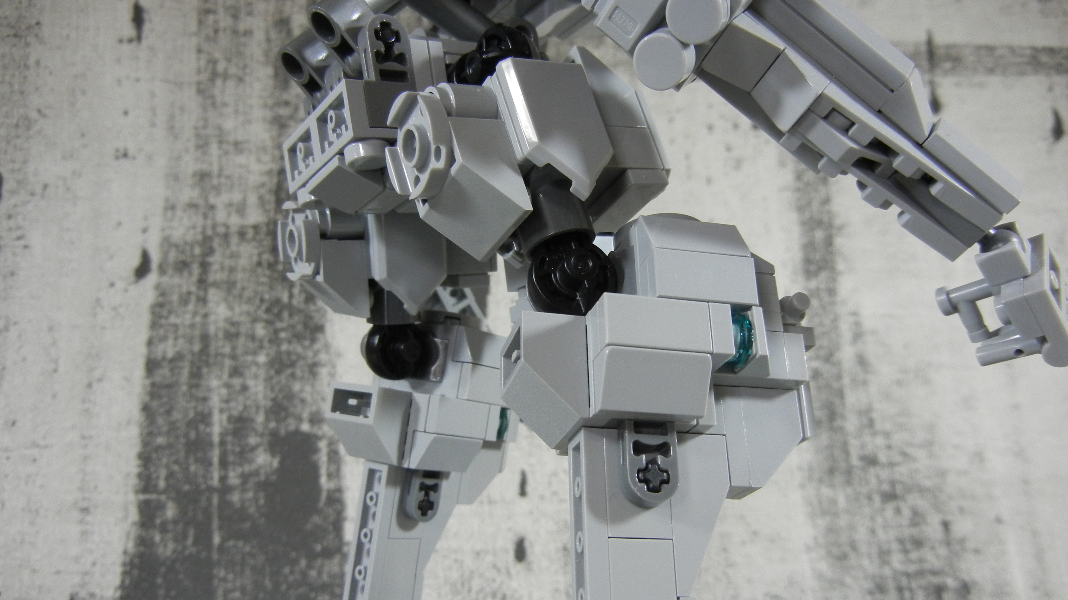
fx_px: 934
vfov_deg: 35.4
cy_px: 376
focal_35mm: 33
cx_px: 535
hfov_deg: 59.5
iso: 400
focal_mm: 5.4
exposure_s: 1/56
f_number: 3.5
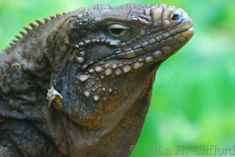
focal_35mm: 907
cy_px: 44
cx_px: 72
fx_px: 5928
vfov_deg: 1.5
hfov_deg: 2.3
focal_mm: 400
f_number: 5.6
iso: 560
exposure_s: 1/250
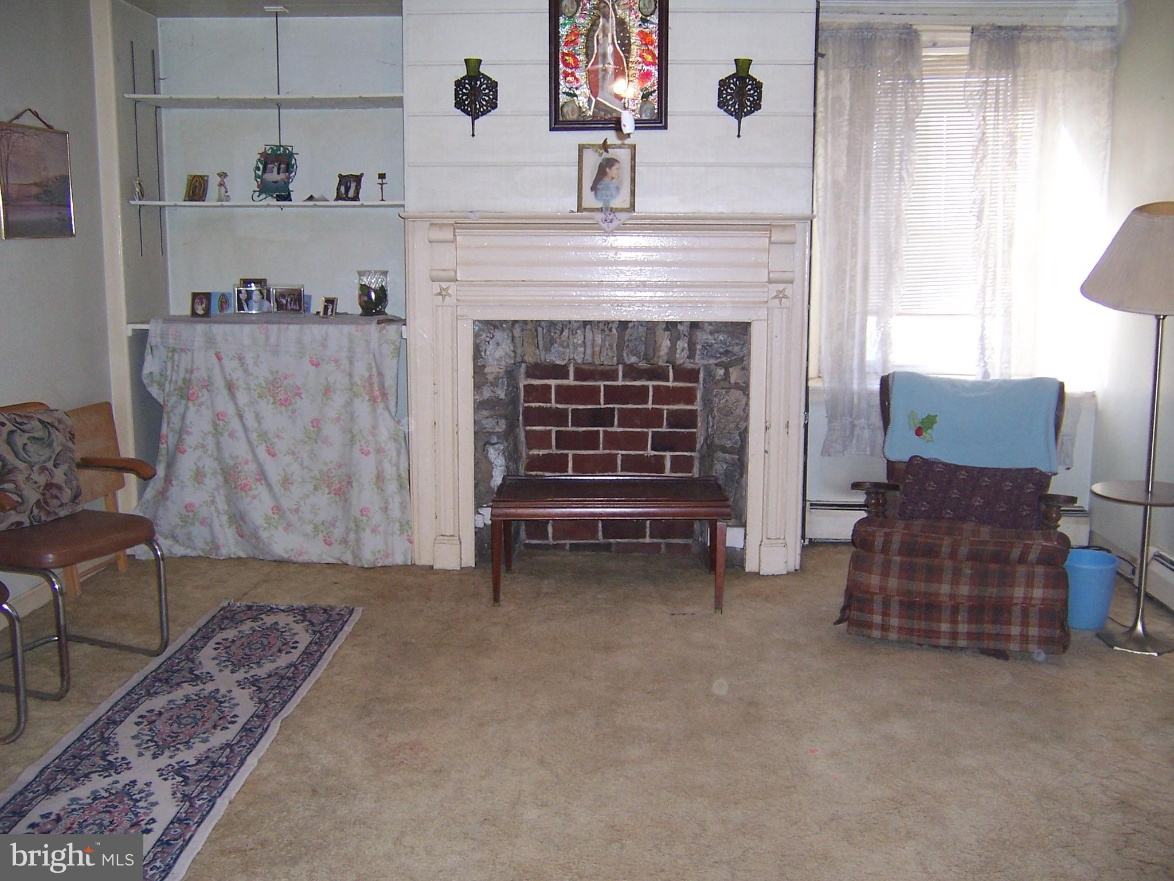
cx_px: 587
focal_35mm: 33
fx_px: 1119
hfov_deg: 55.4
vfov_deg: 42.9
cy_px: 440
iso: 140
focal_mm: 5.5
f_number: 2.8
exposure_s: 1/60
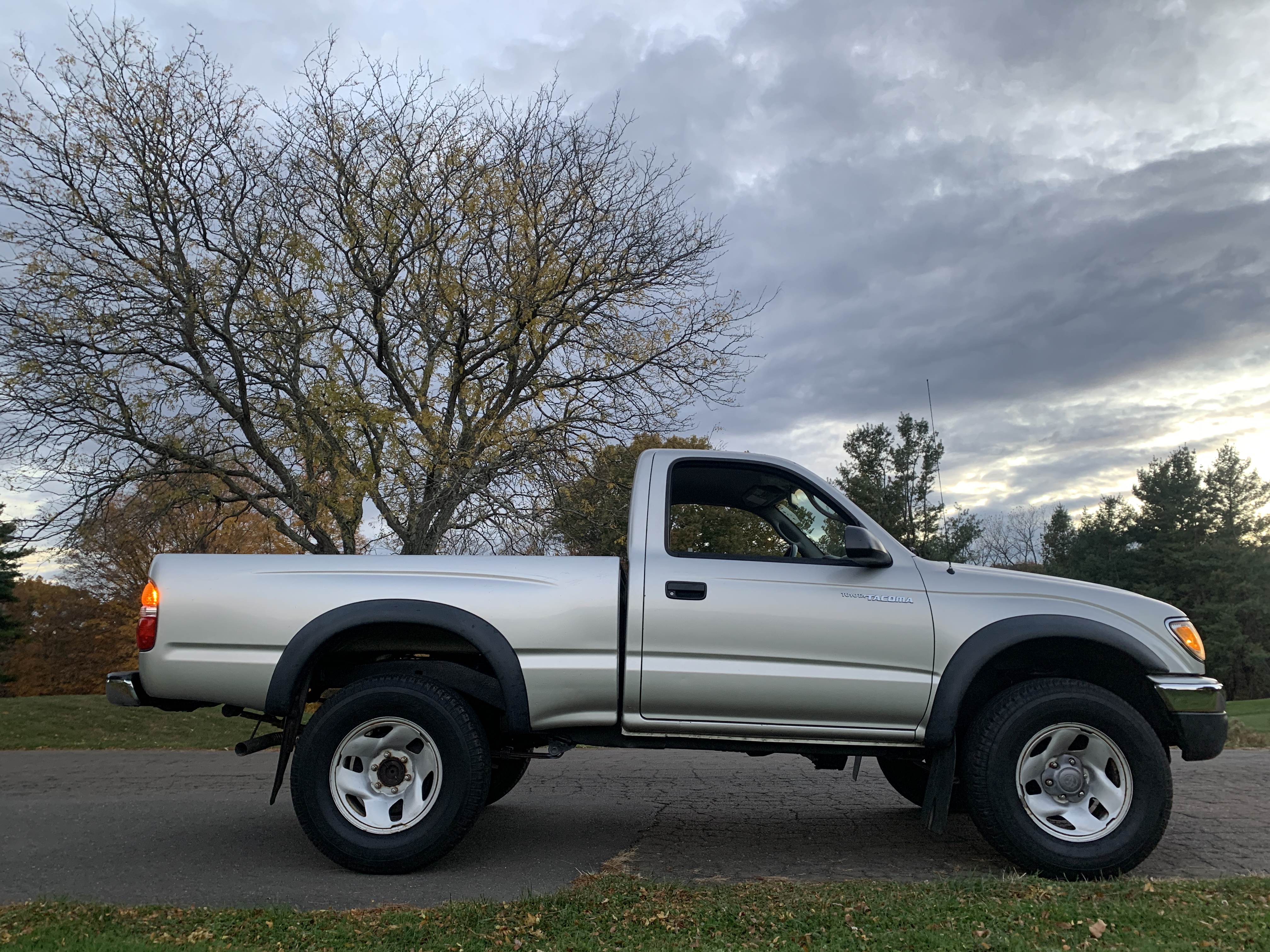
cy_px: 476
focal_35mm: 26
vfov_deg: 53.1
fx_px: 954
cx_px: 635
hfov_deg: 67.3
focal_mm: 4.25
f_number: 1.8
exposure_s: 1/115
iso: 100
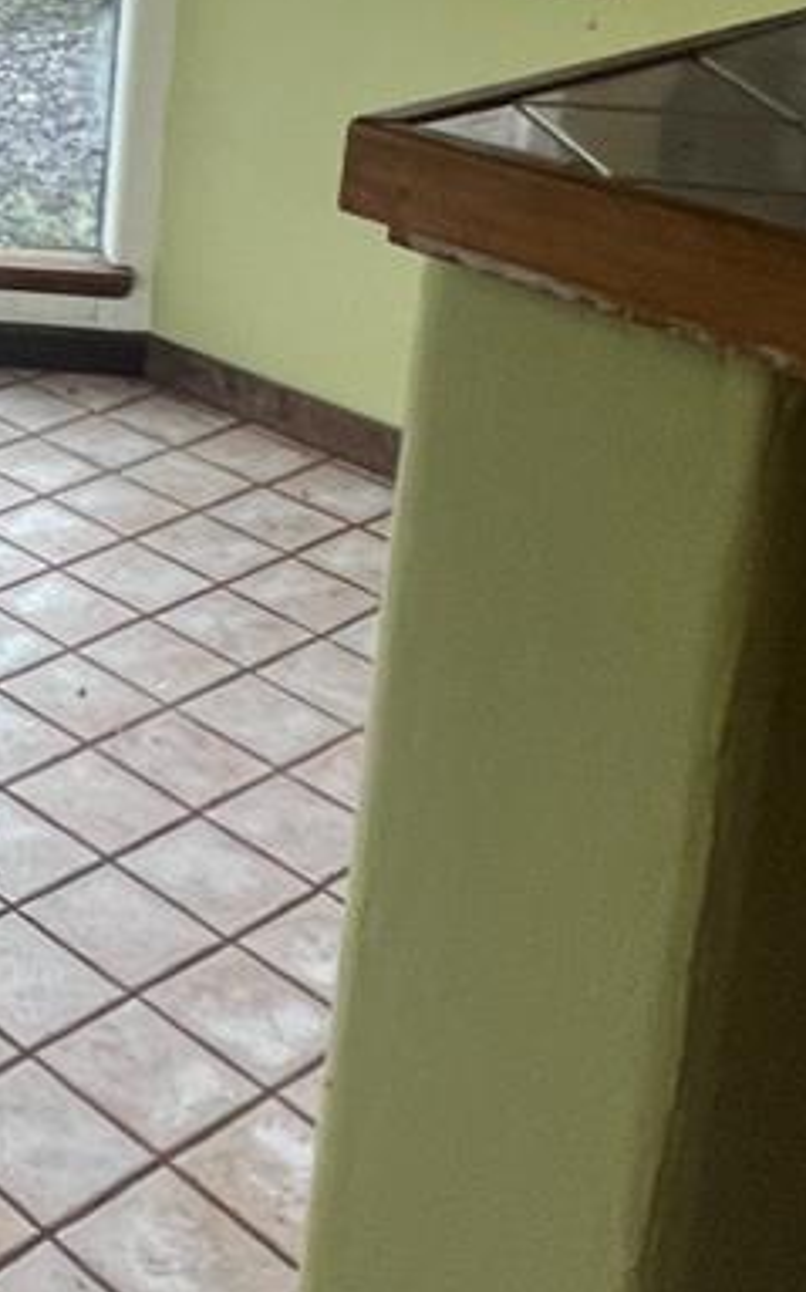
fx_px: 1900
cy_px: -30
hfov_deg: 18.8
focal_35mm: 54
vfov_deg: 33.9
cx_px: -626
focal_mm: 1.57
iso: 100
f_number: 1.8
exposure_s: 1/99
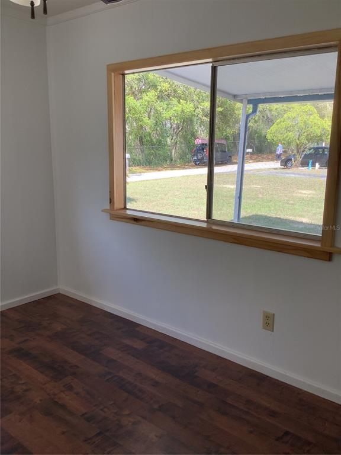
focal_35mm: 31
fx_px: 407
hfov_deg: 45.4
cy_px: 228
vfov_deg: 58.4
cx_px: 170
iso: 32
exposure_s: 1/120
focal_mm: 3.3
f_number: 2.4
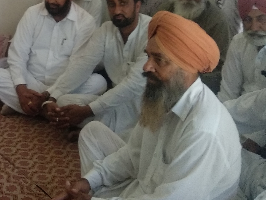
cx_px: 7
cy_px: 17
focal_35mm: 58
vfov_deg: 24.4
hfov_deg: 31.1
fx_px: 446
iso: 800
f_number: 2.2
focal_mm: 3.81
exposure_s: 1/20
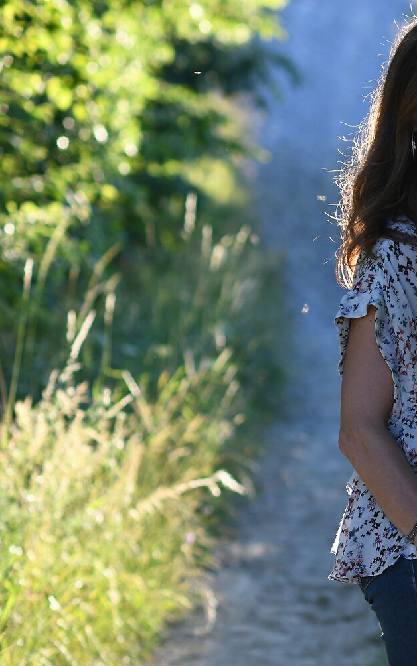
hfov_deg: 6.2
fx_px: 3762
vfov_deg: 10.1
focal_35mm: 207
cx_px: 777
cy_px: 406
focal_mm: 85
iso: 100
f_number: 3.5
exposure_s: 1/200
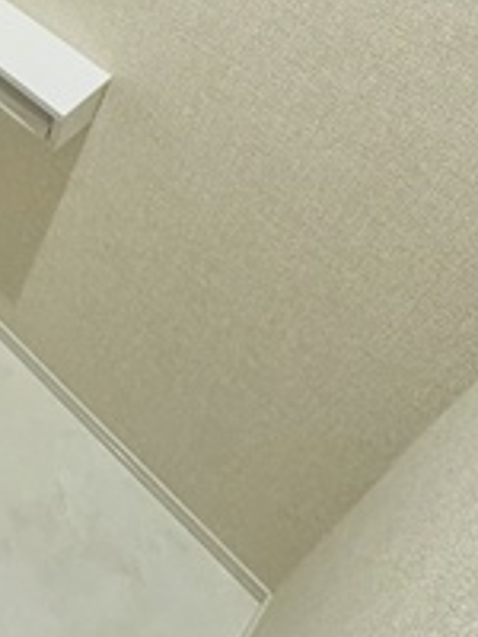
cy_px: -178
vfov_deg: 30.9
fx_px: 902
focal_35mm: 49
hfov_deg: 23.1
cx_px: -266
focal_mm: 2.22
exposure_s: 1/60
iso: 250
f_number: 2.2
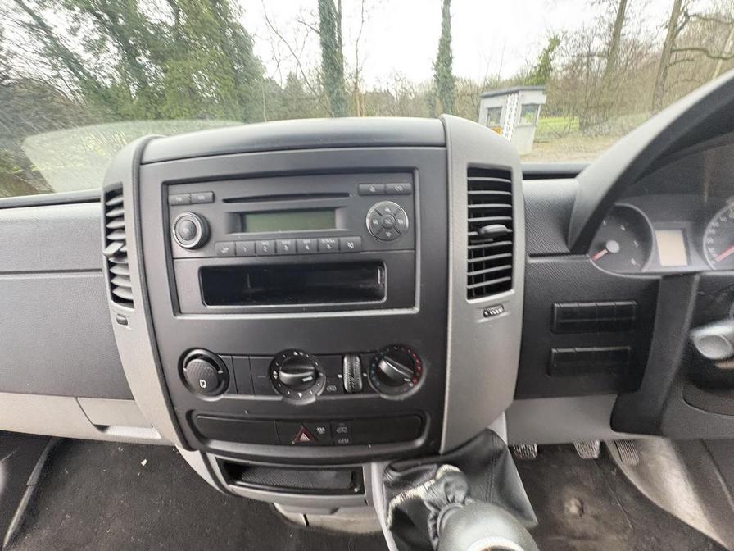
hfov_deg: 102.1
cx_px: 367
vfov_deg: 85.7
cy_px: 276
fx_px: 297
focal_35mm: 14
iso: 500
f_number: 2.2
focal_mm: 2.22
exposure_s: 1/60
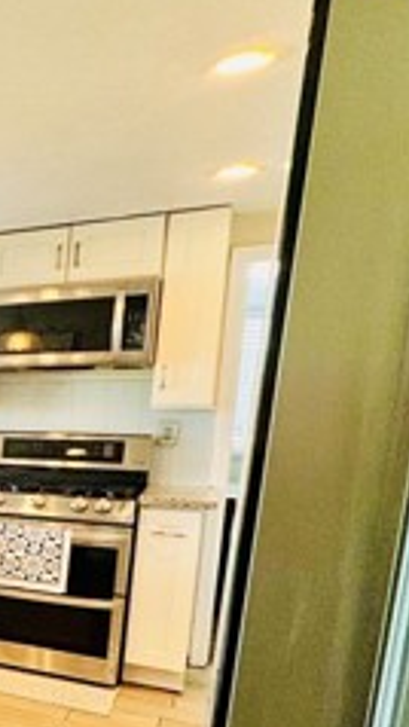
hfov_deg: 17.4
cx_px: -467
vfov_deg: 48.4
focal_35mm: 41
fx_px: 790
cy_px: 498
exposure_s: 1/120
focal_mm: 2.22
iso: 80
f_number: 2.2
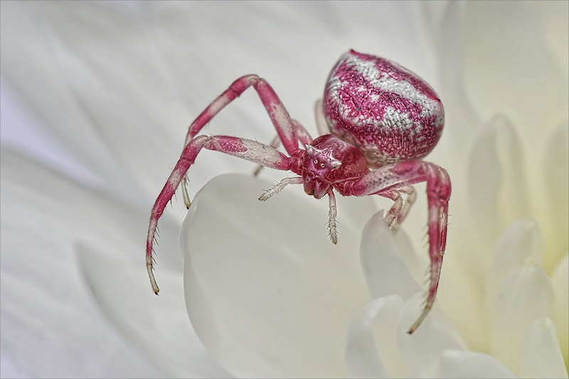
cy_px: 190
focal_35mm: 158
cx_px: 284
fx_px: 2489
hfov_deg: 13.0
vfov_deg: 8.7
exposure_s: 1/125
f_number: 16
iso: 125
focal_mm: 105
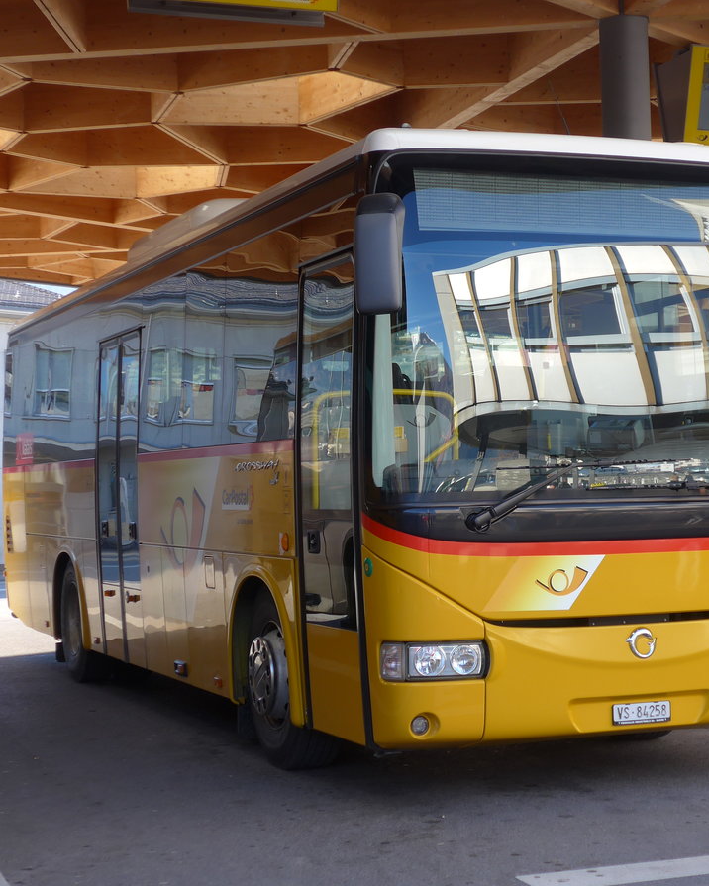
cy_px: 444
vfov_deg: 26.4
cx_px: 467
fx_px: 1889
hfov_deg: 21.2
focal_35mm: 72
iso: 80
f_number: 3.4
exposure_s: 1/100
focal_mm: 11.3
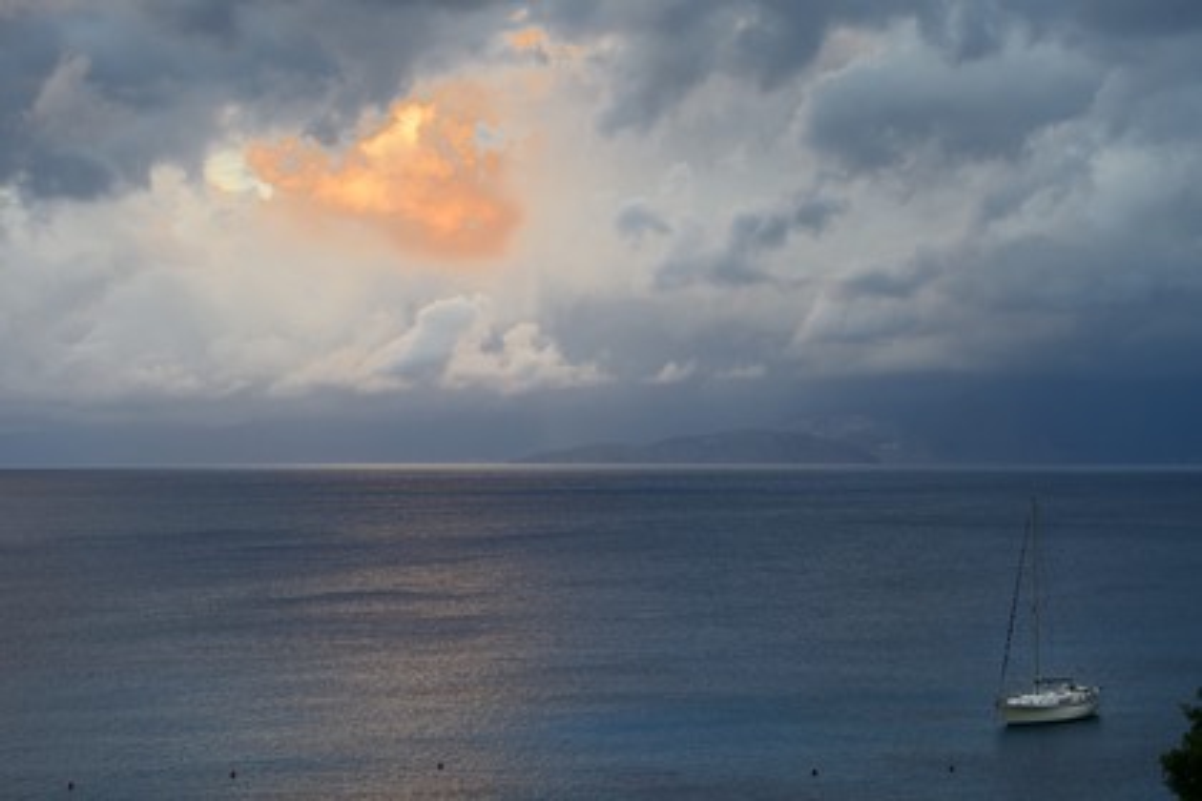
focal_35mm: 66
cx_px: 601
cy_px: 400
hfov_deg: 30.5
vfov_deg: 20.6
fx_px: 2203
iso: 400
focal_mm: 66
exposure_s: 1/160
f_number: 5
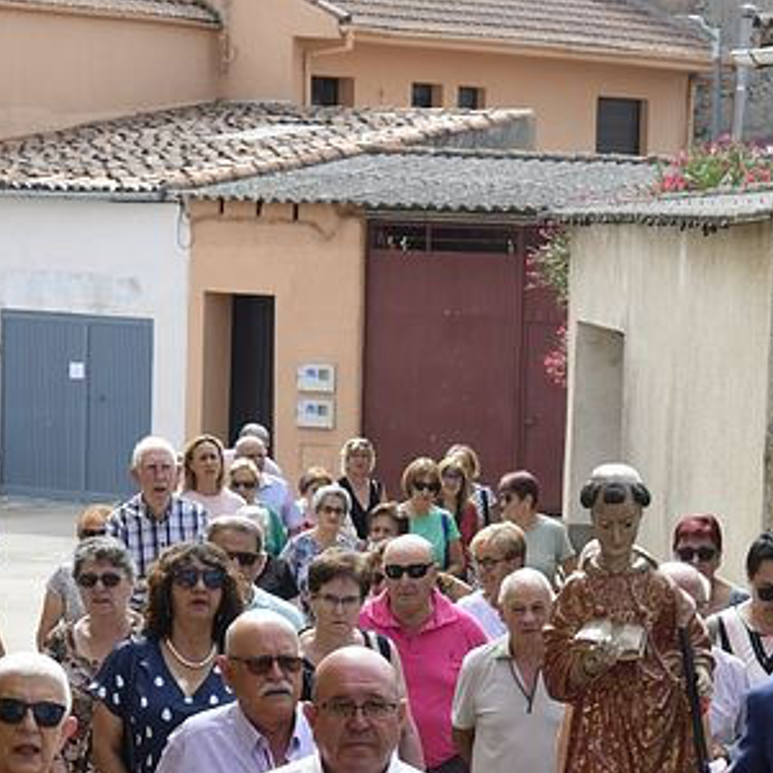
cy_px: 643
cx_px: 588
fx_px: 5154
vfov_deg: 8.6
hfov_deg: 8.6
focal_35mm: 204
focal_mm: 85
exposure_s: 1/125
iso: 200
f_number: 11
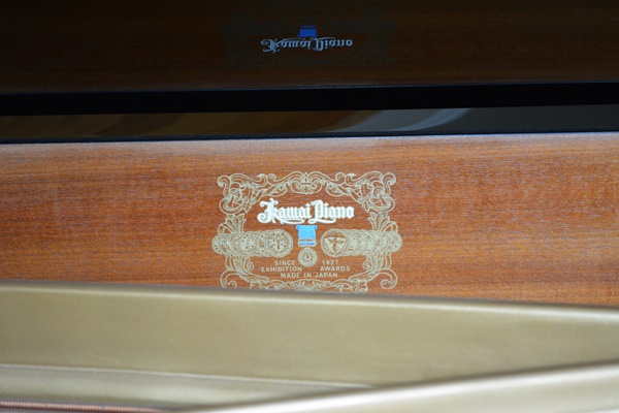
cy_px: 206
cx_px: 310
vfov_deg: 16.6
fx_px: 1418
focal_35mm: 82
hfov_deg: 24.6
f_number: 5.6
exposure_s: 1/50
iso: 800
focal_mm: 55
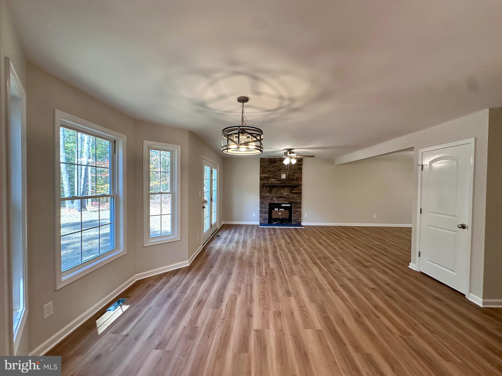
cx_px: 251
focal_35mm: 14
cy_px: 188
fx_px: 203
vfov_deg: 85.7
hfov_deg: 102.1
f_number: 2.2
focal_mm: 2.22
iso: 200
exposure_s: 1/120
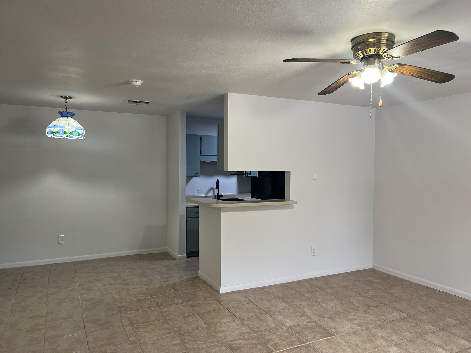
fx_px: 354
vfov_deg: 53.1
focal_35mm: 26
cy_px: 176
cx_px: 236
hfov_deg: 67.3
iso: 80
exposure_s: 1/60
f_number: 1.5
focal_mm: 5.7
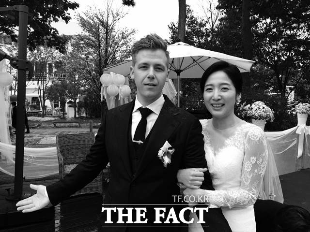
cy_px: 116
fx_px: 260
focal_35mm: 29
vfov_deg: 48.2
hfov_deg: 61.7
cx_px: 155
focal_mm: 4.15
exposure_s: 1/120
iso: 32
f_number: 2.2
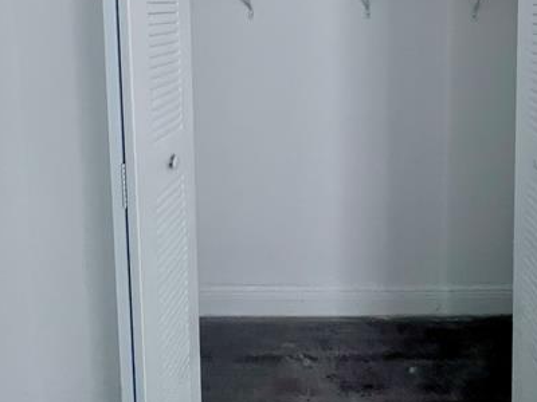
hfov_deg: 65.4
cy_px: 40
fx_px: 403
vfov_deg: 47.6
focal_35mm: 26
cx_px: 361
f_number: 1.8
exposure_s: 1/60
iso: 500
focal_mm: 1.57
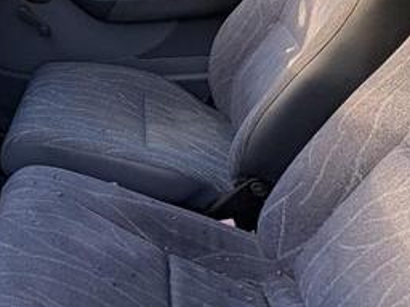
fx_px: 580
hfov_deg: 29.8
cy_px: -37
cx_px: -143
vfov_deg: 27.0
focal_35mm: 49
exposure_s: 1/99
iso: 40
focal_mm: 2.22
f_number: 2.2
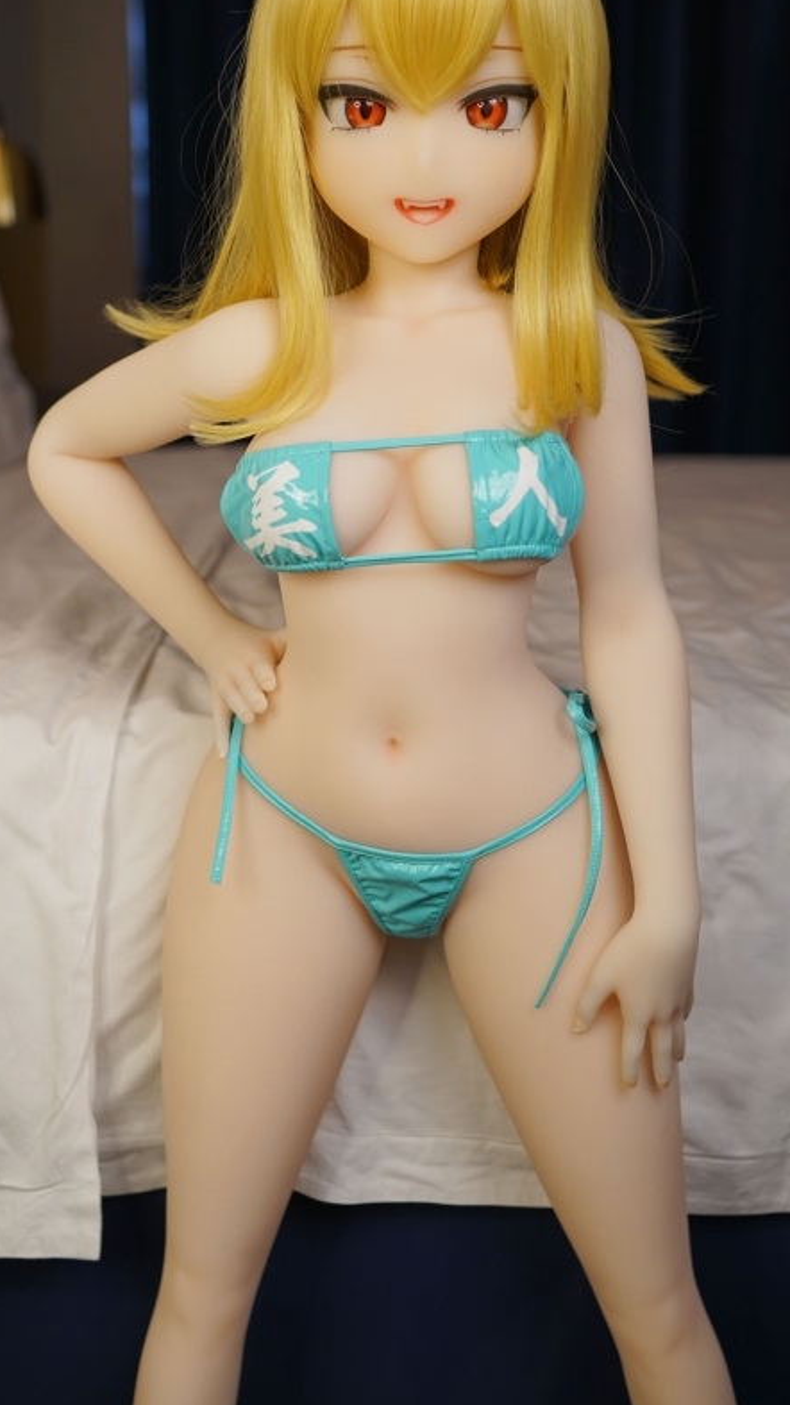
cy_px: 642
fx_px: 1564
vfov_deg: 48.3
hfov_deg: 28.3
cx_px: 384
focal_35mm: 42
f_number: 2.8
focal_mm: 35
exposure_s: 1/100
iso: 320
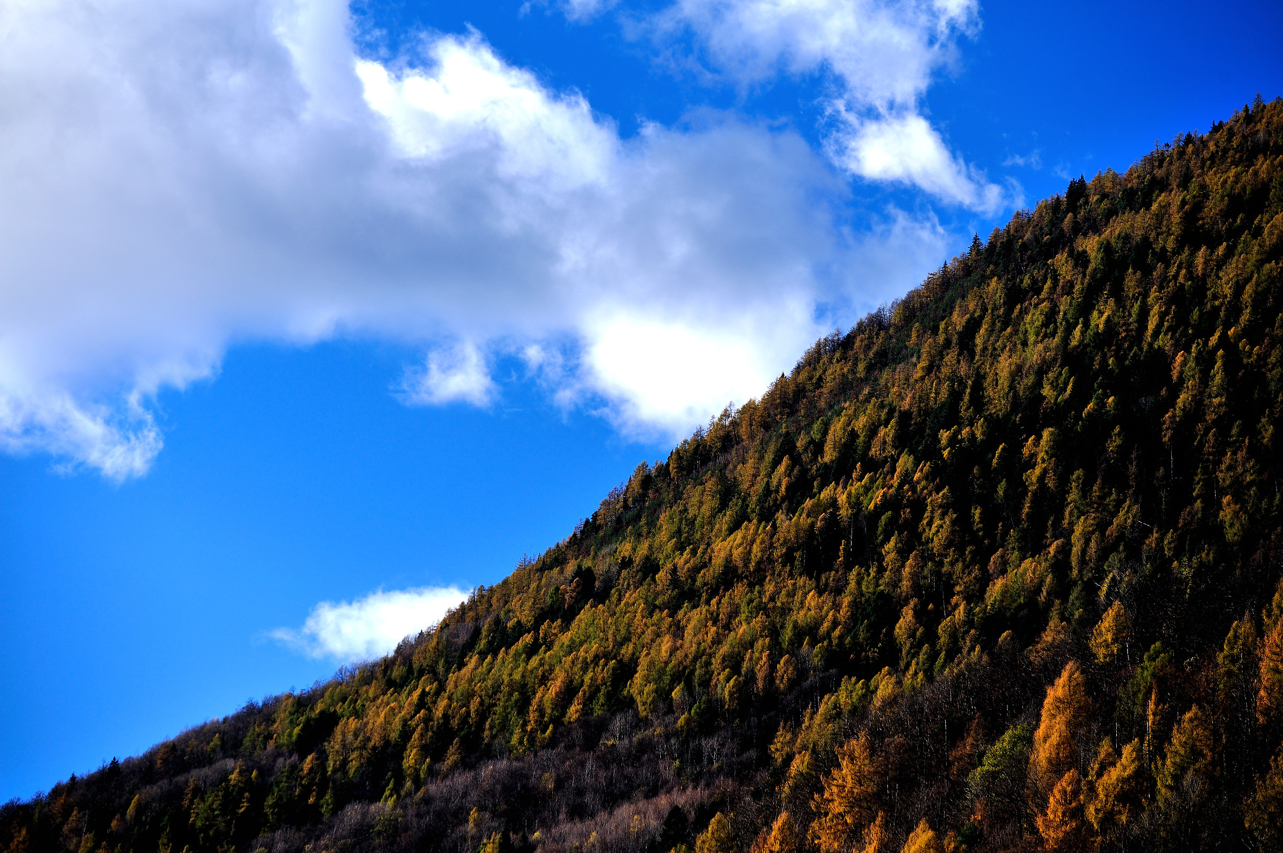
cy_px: 426
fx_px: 5341
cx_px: 642
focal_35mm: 150
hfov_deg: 13.7
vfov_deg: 9.1
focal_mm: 150
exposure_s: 1/1000
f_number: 5.6
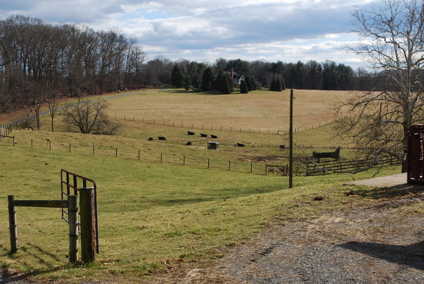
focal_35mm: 46
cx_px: 201
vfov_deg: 29.3
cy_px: 157
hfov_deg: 42.7
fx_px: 542
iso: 100
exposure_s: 1/250
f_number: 8
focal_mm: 26
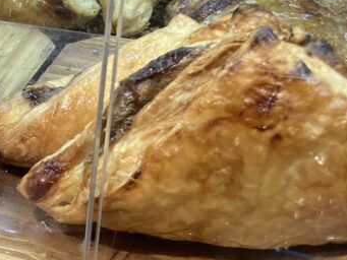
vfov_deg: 14.1
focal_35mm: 105
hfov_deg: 17.8
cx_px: -69
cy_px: 114
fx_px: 1053
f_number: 1.8
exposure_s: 1/178
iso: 40
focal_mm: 3.99
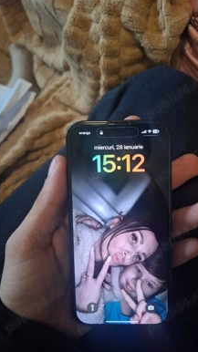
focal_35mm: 26
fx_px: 243
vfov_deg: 71.9
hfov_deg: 44.0
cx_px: 123
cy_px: 179
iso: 250
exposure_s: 1/50
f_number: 1.8
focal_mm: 5.54
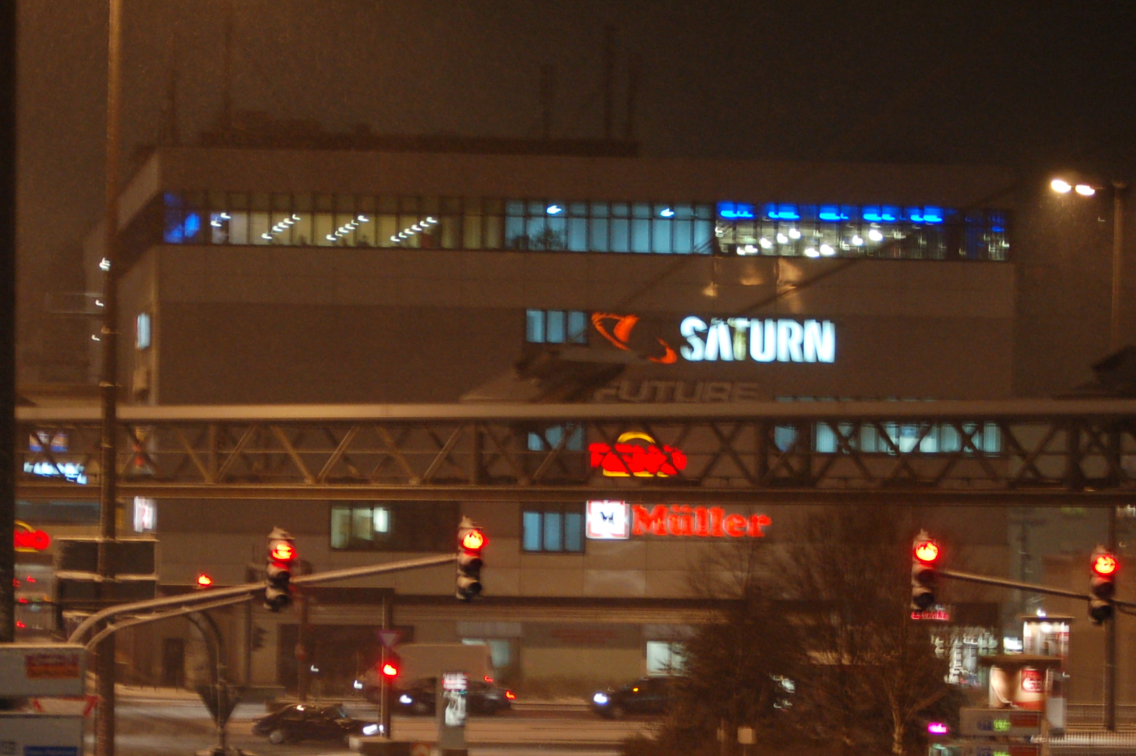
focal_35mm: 143
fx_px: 4504
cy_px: 641
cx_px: 317
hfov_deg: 14.3
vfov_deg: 9.6
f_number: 4
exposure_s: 1/13
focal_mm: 55
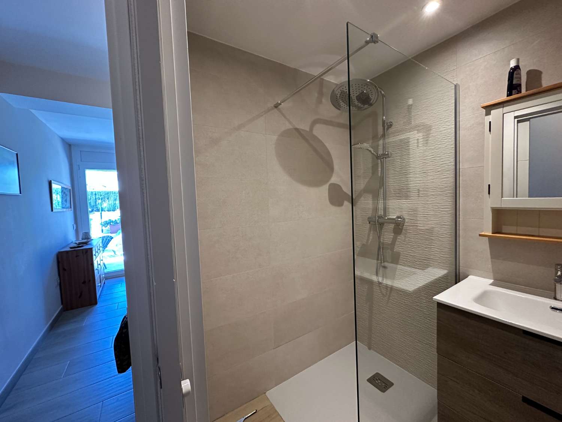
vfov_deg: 85.7
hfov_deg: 102.1
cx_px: 281
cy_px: 211
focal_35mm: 14
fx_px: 227
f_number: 2.2
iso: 320
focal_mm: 2.22
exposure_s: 1/99
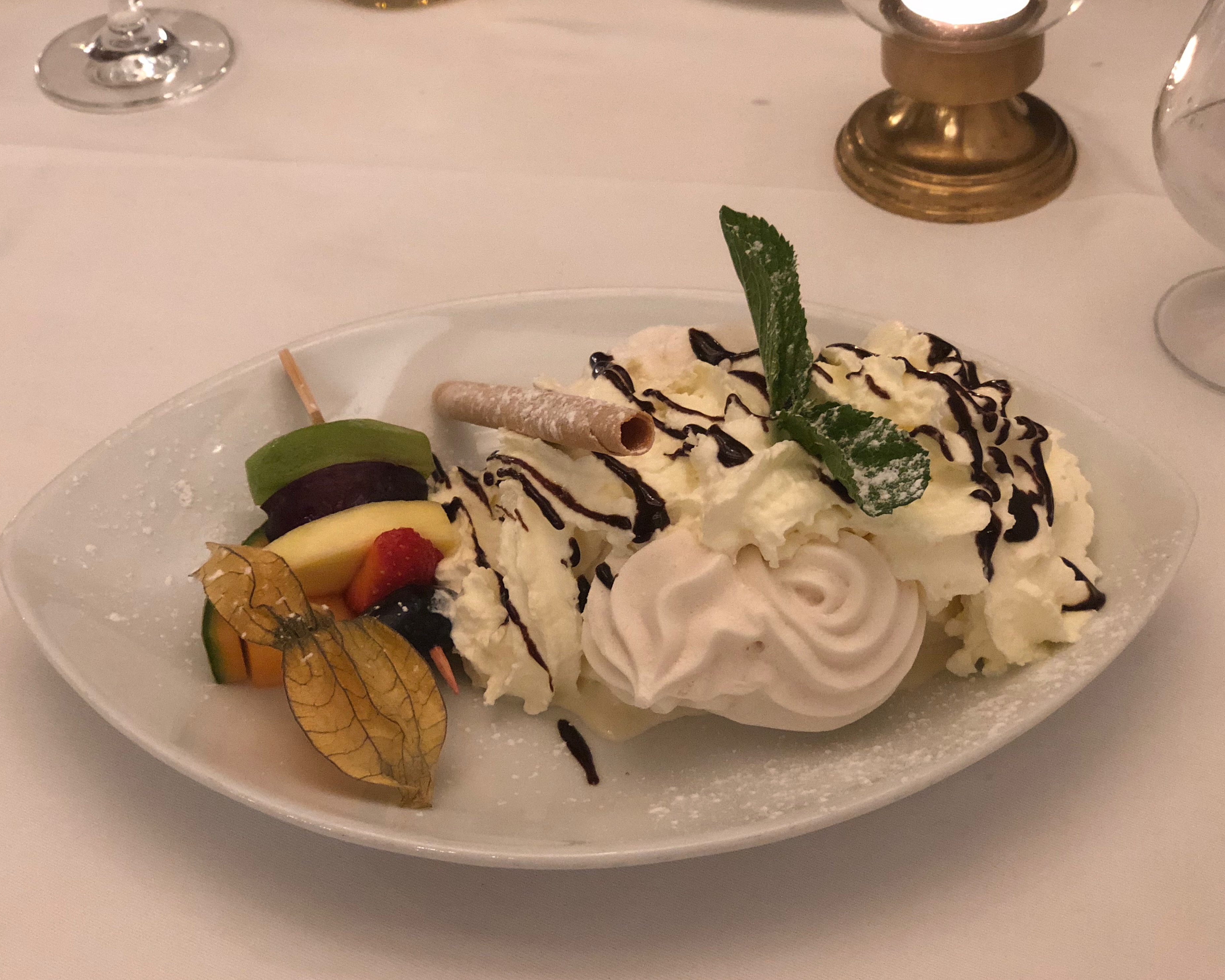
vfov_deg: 27.6
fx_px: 1994
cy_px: 495
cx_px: 596
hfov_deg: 34.1
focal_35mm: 55
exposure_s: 1/11
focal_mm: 6
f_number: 2.4
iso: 160
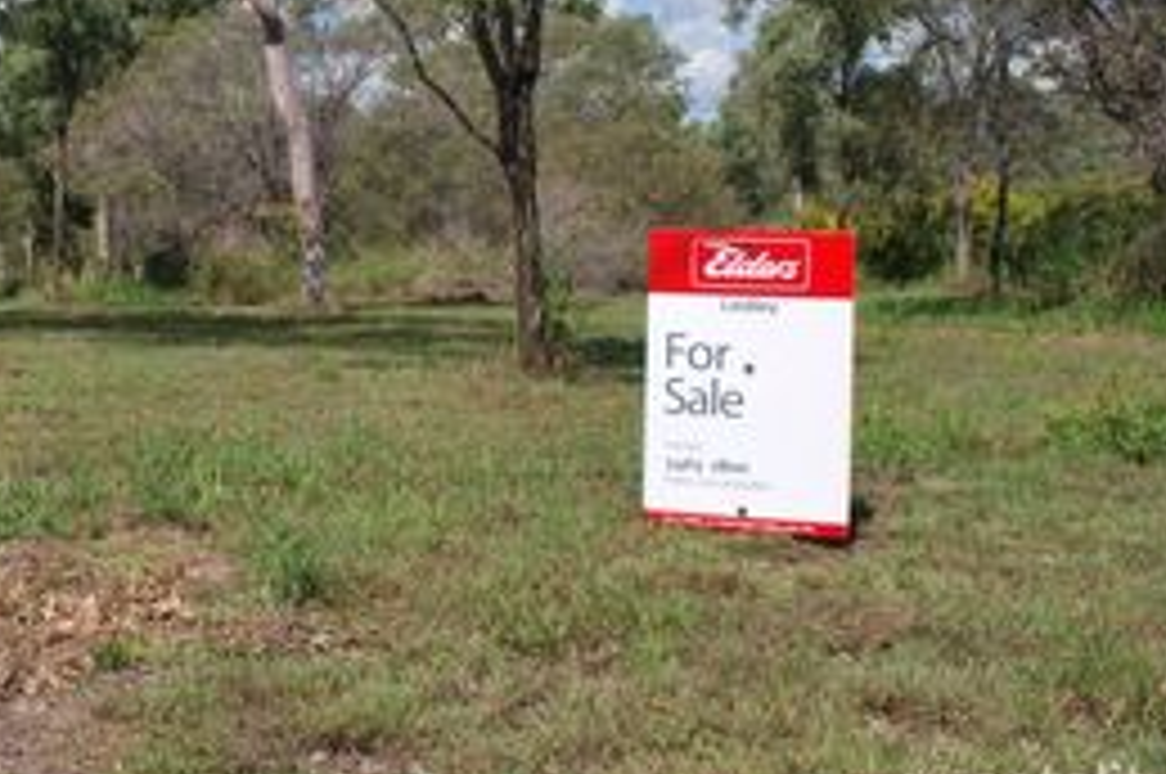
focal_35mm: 49
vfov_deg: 27.0
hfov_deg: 38.5
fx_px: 1585
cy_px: 178
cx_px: 194
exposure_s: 1/250
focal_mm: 18
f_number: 9
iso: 100
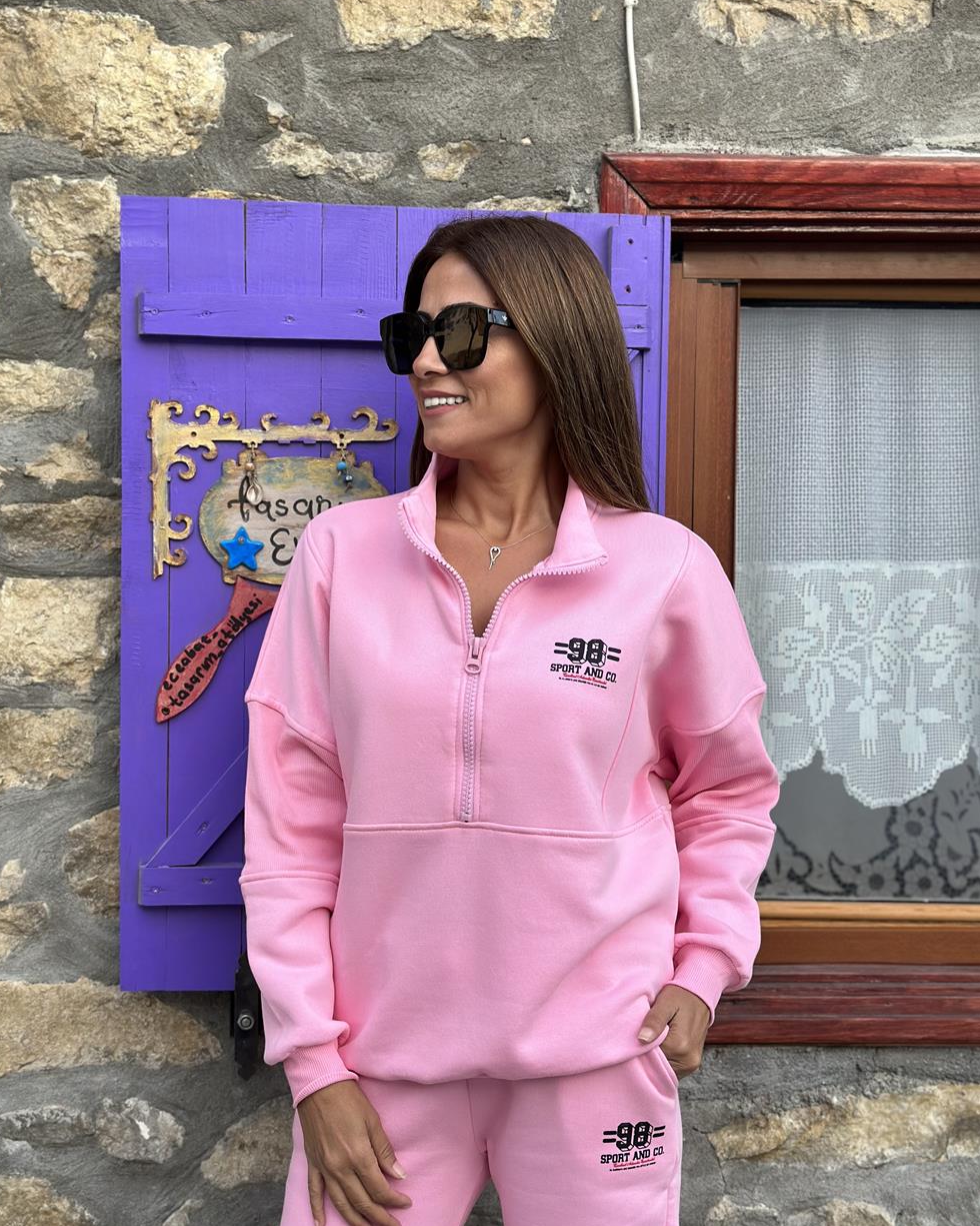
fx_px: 1849
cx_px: 494
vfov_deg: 36.6
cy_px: 656
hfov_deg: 29.7
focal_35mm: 51
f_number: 1.78
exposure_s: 1/361
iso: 80
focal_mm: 6.86
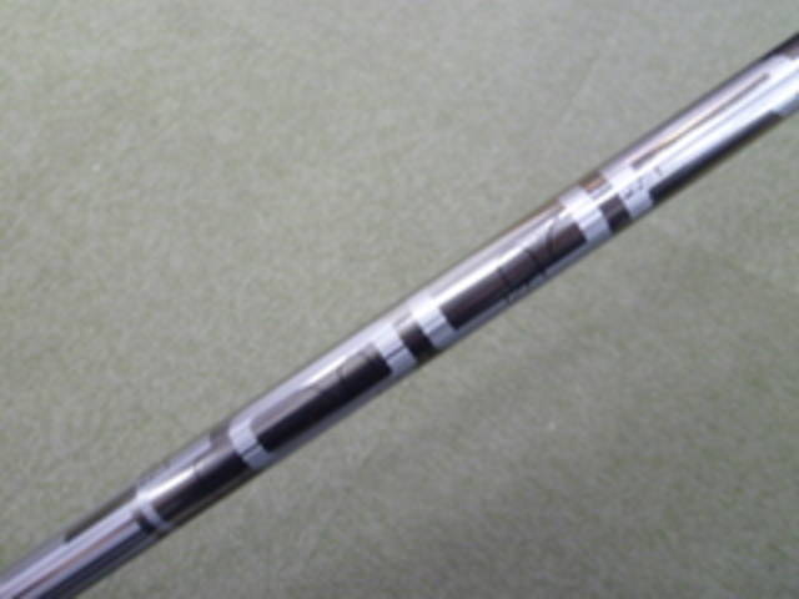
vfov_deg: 54.9
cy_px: 300
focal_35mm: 25
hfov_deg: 69.4
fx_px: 577
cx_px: 400
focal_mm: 4.5
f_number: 2.8
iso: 400
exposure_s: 1/25
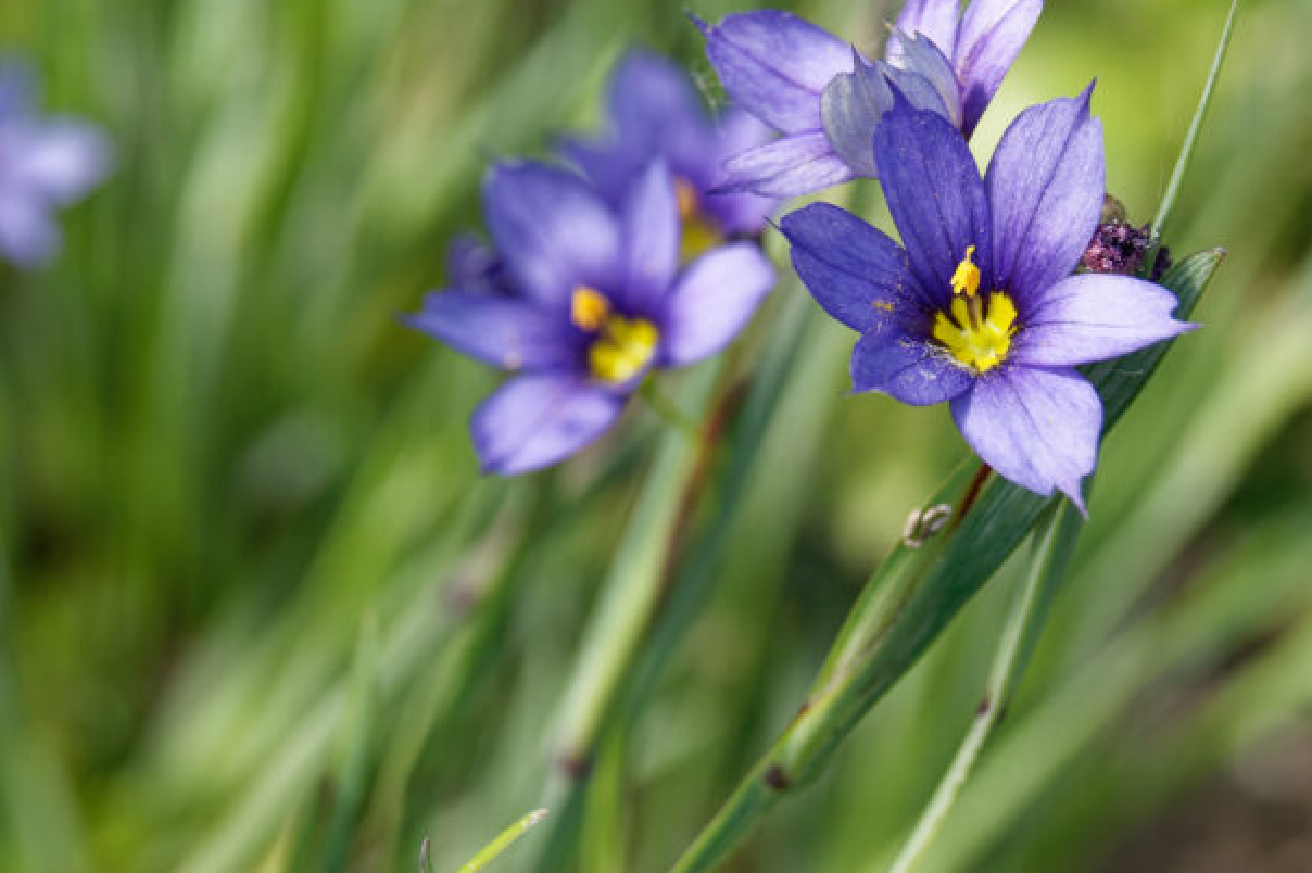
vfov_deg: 9.8
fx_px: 5094
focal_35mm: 140
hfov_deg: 14.7
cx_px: 726
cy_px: 155
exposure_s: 1/125
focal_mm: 55
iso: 200
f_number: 9
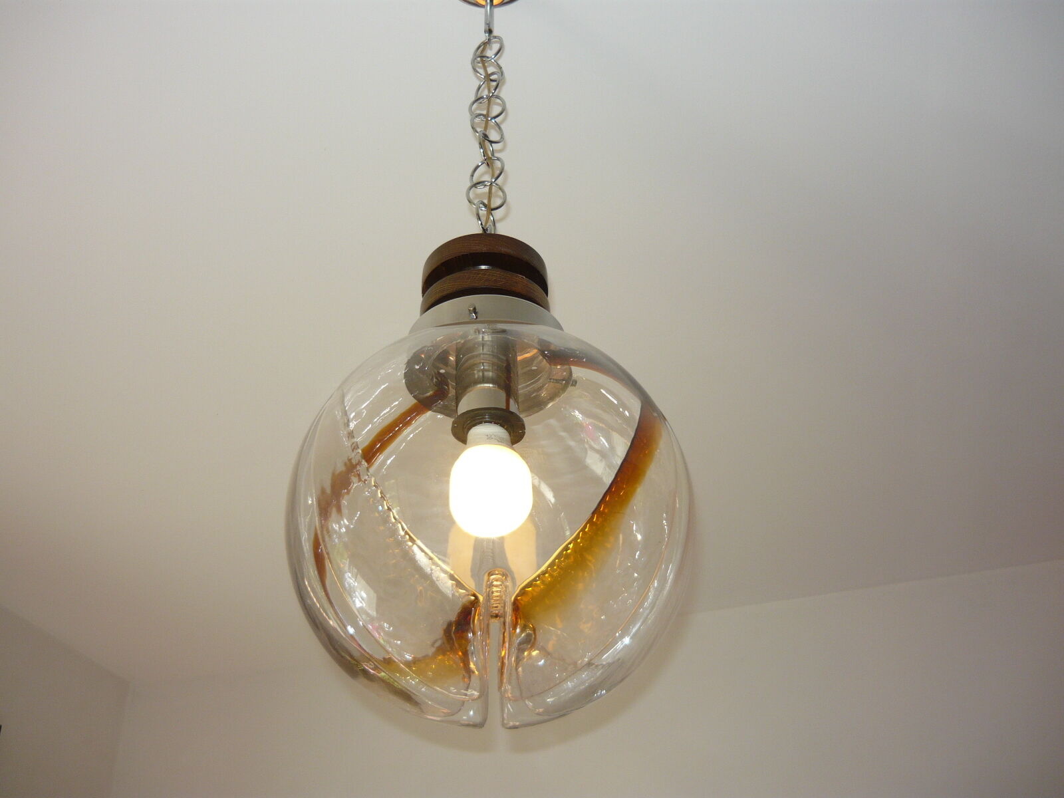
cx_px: 532
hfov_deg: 55.4
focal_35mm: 33
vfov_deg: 42.9
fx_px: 1014
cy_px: 399
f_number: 2.8
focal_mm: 5.5
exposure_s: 1/100
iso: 100
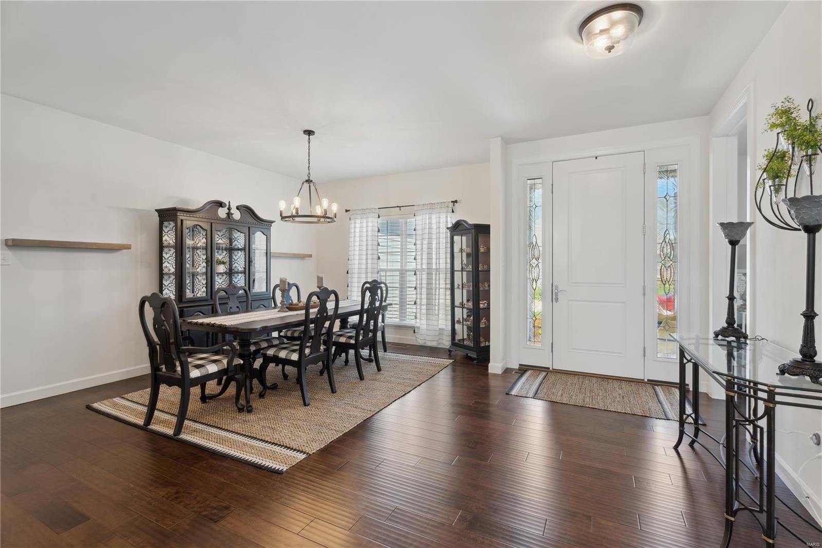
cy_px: 274
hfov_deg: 96.7
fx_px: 365
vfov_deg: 73.7
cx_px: 411
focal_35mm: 16
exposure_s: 1/6
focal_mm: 16
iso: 100
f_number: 8
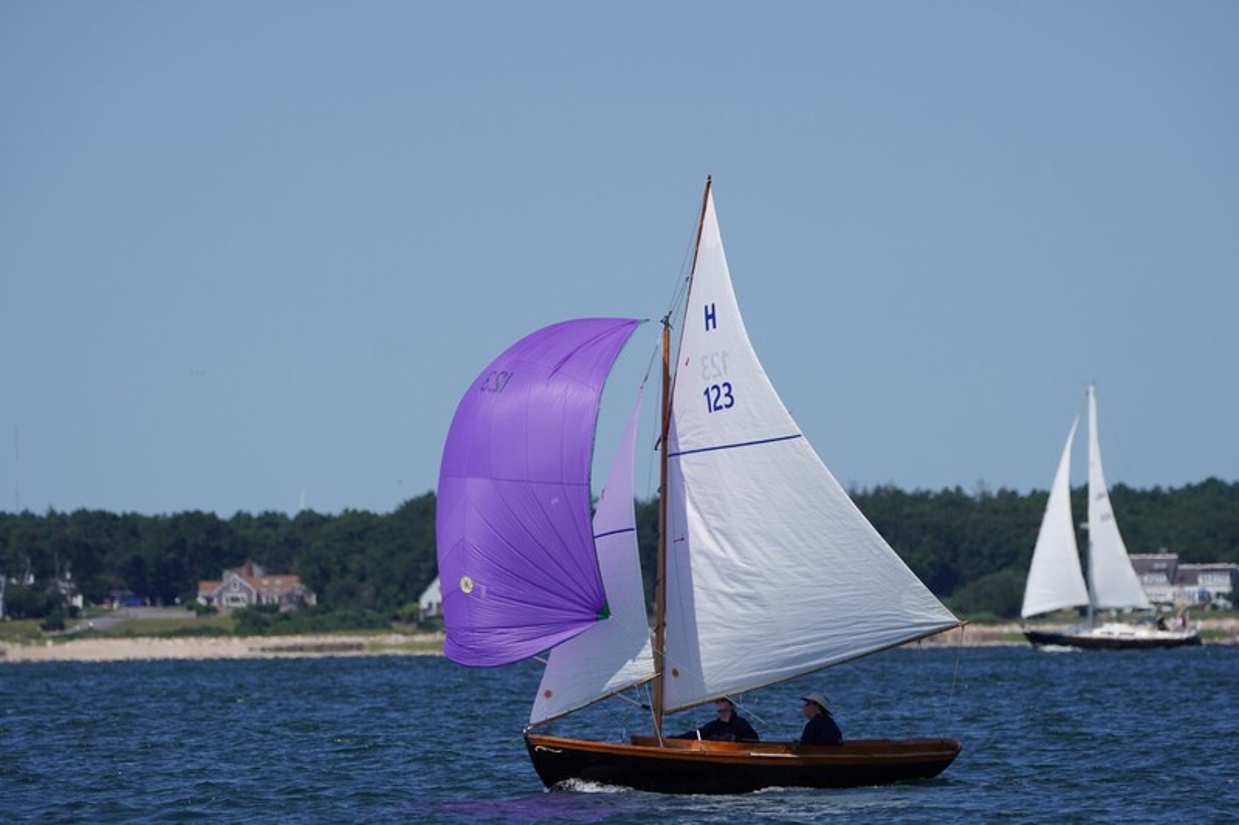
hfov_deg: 4.6
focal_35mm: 453
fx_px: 15587
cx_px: 620
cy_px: 412
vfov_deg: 3.0
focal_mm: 302
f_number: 5.6
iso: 160
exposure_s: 1/1600
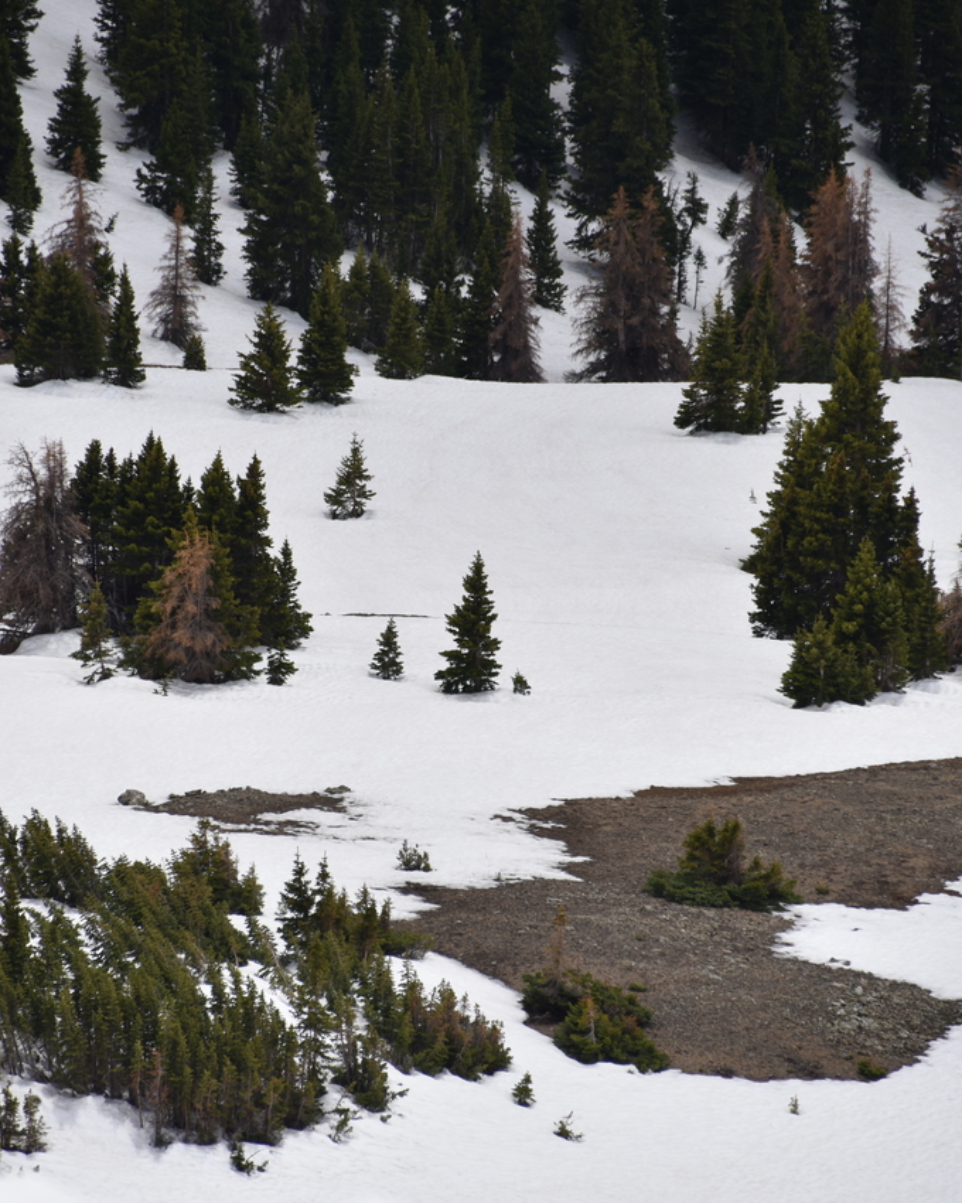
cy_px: 603
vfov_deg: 4.6
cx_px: 439
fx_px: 15090
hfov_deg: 3.7
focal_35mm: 424
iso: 100
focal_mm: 300
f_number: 8
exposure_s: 1/640
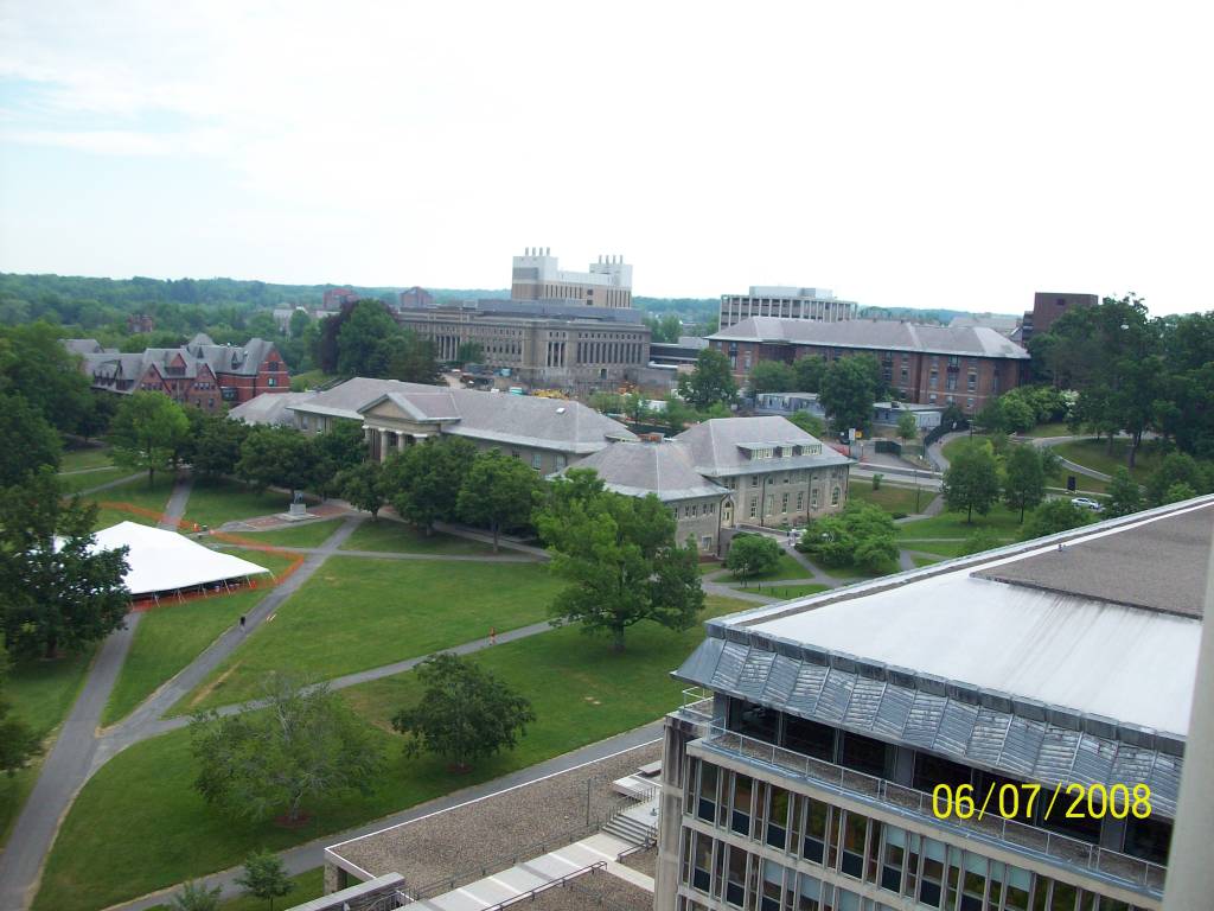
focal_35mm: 34
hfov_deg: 54.0
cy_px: 456
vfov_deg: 41.8
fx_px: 1192
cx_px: 607
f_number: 2.8
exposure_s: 1/657
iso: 80
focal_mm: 5.7
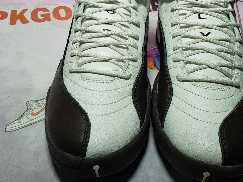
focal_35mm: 43
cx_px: 122
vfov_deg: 33.2
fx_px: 302
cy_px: 54
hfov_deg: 43.9
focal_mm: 4.3
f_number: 2.4
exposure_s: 1/247
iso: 50
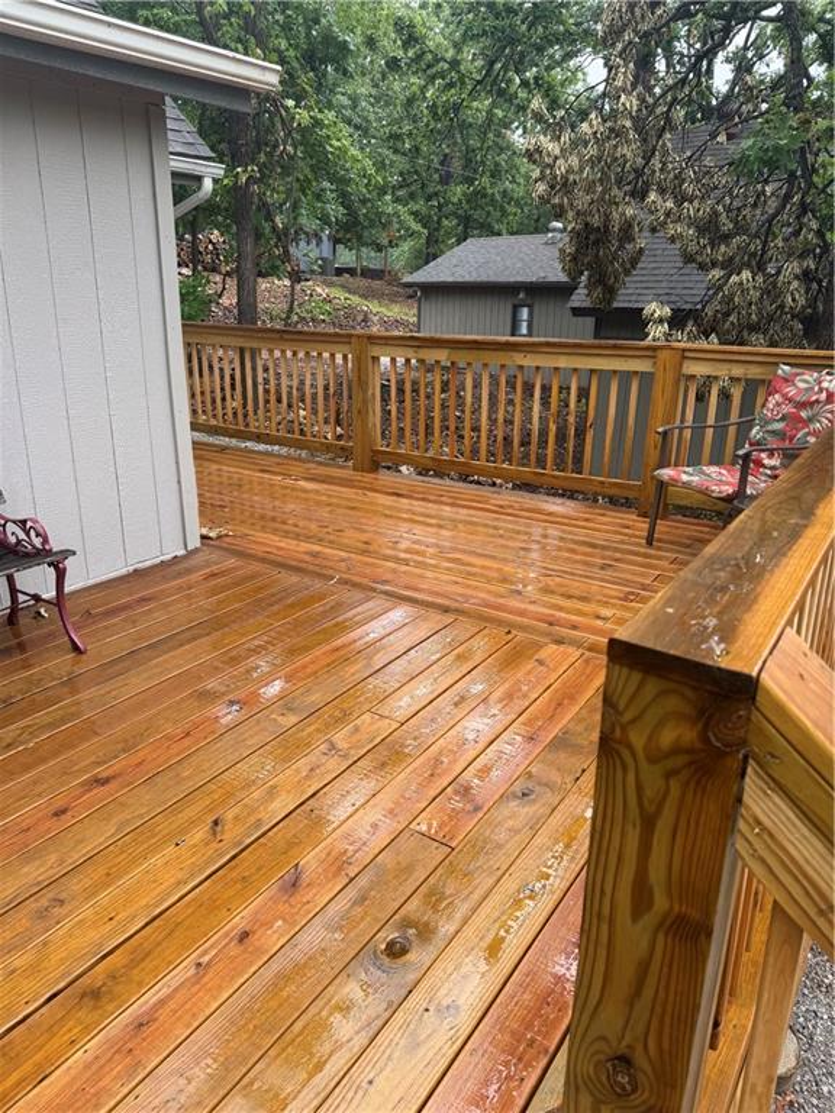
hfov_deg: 56.8
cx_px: 418
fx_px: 772
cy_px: 556
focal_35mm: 24
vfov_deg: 71.6
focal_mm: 6.76
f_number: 1.78
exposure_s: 1/477
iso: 80
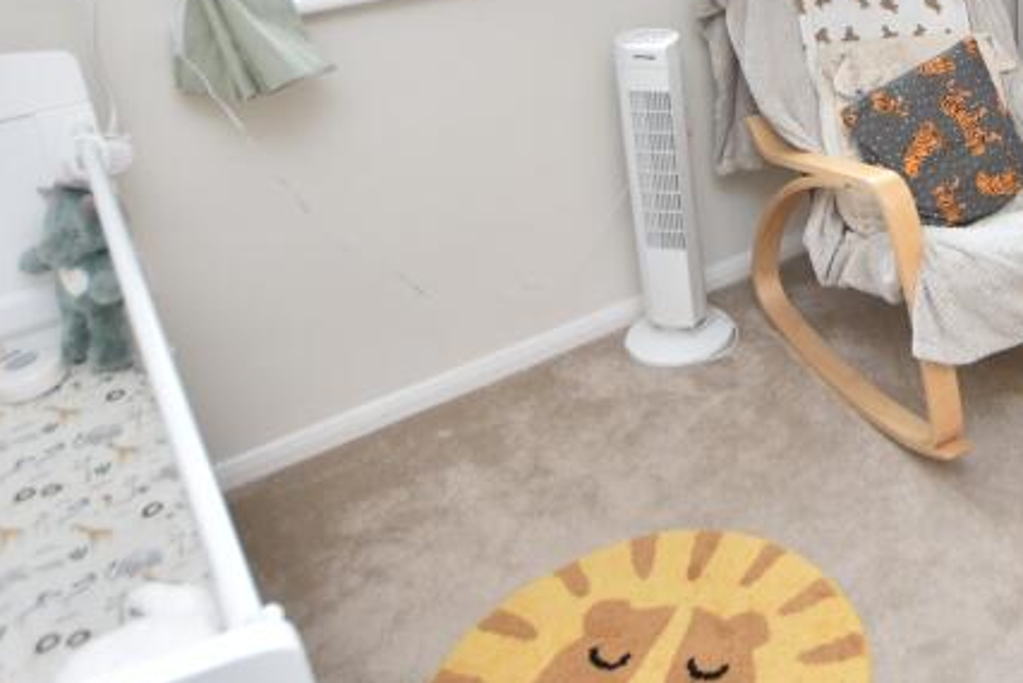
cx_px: 975
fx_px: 1023
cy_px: 54
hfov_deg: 46.3
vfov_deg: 34.6
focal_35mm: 36
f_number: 3.5
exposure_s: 1/50
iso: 100
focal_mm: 10
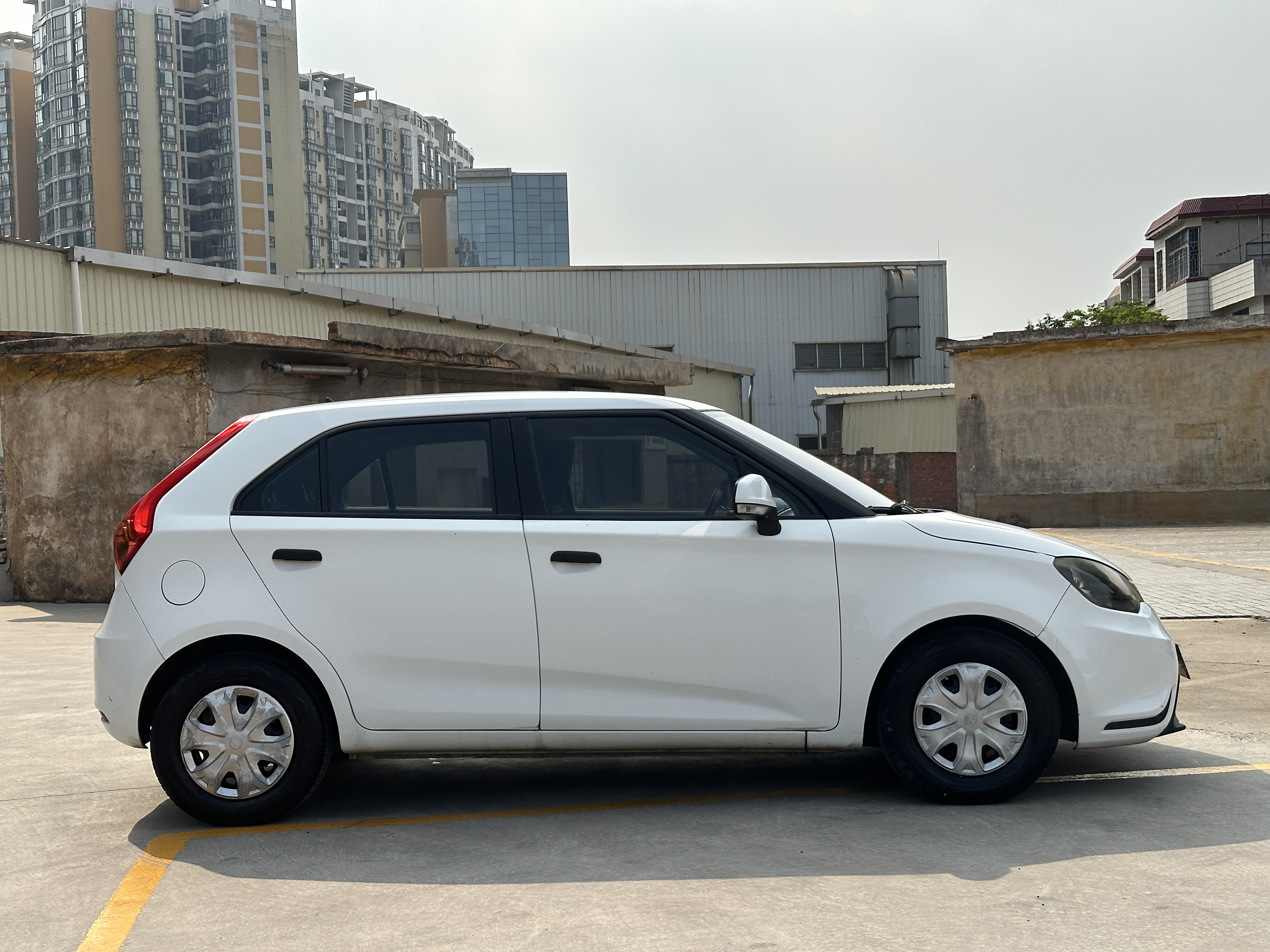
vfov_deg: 30.3
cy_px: 476
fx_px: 1761
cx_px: 635
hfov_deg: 39.7
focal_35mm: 48
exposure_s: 1/5556
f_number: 1.78
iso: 64
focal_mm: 6.86
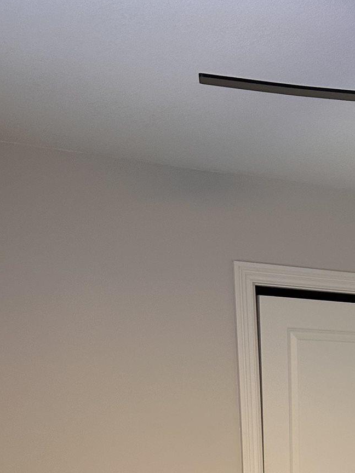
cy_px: 514
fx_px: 875
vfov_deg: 27.8
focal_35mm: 64
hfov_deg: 21.0
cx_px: 453
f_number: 1.78
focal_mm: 6.86
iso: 160
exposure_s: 1/60
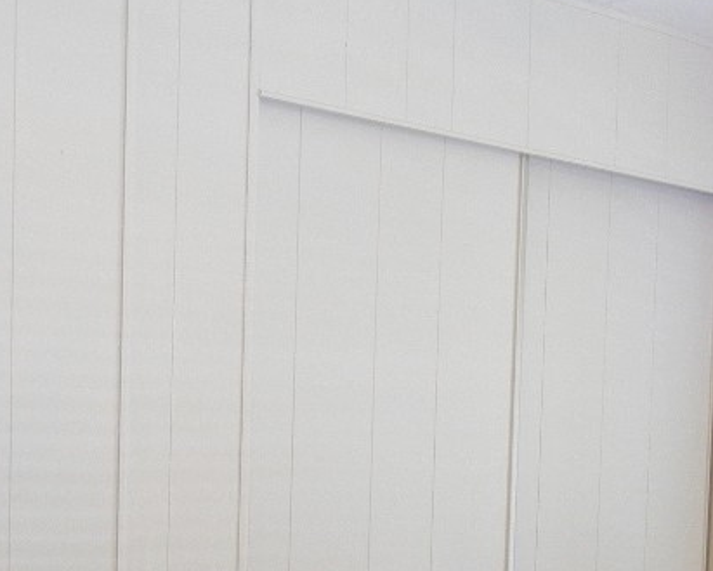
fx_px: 1541
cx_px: 560
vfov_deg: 20.2
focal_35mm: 73
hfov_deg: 25.6
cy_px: 588
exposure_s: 1/30
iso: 266
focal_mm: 5.4
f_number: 3.5
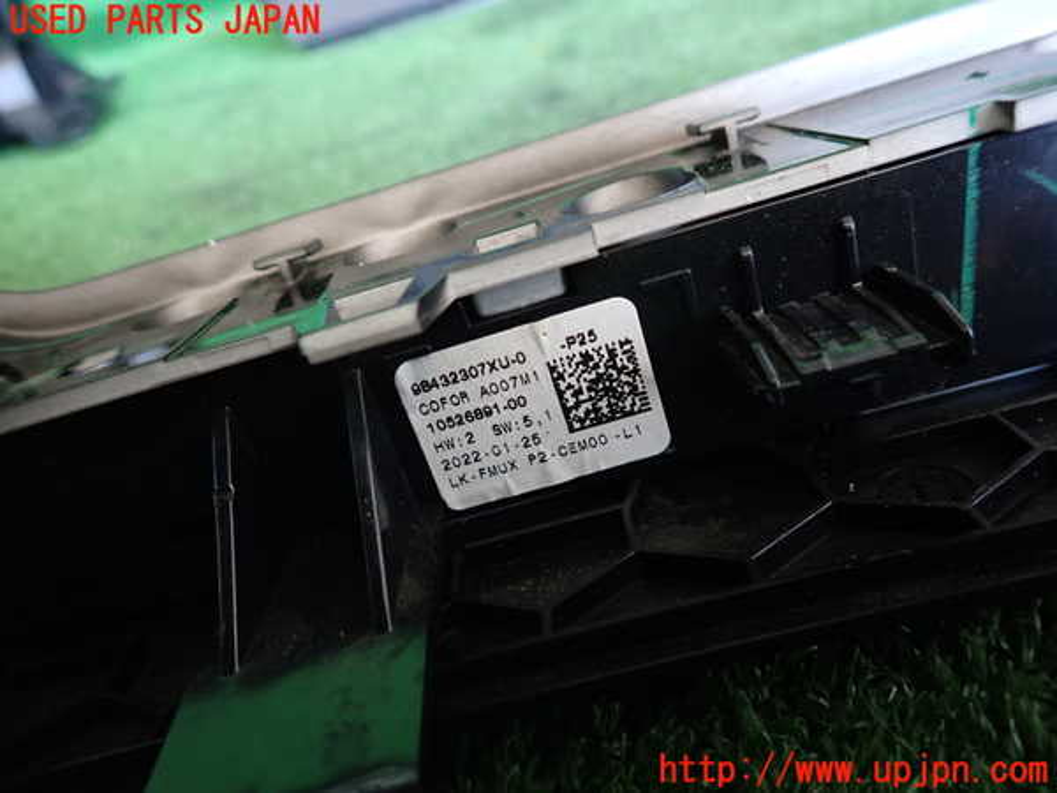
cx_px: 528
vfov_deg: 54.9
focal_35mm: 25
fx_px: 763
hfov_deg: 69.4
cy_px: 396
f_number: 2
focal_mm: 4.5
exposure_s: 1/30
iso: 320
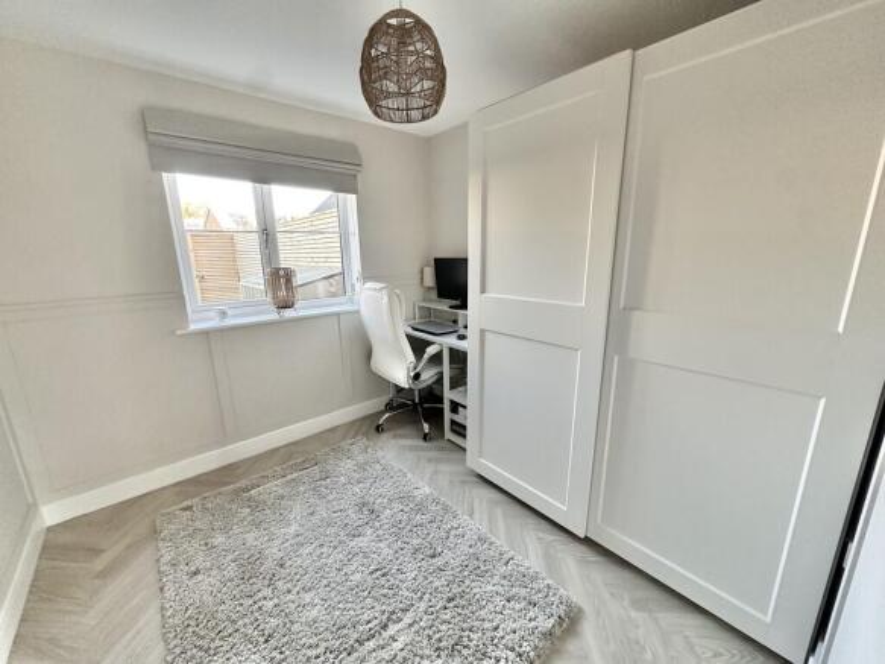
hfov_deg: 102.1
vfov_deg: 85.7
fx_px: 358
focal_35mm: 14
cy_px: 332
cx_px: 442
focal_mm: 2.22
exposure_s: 1/93
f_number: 2.2
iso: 320
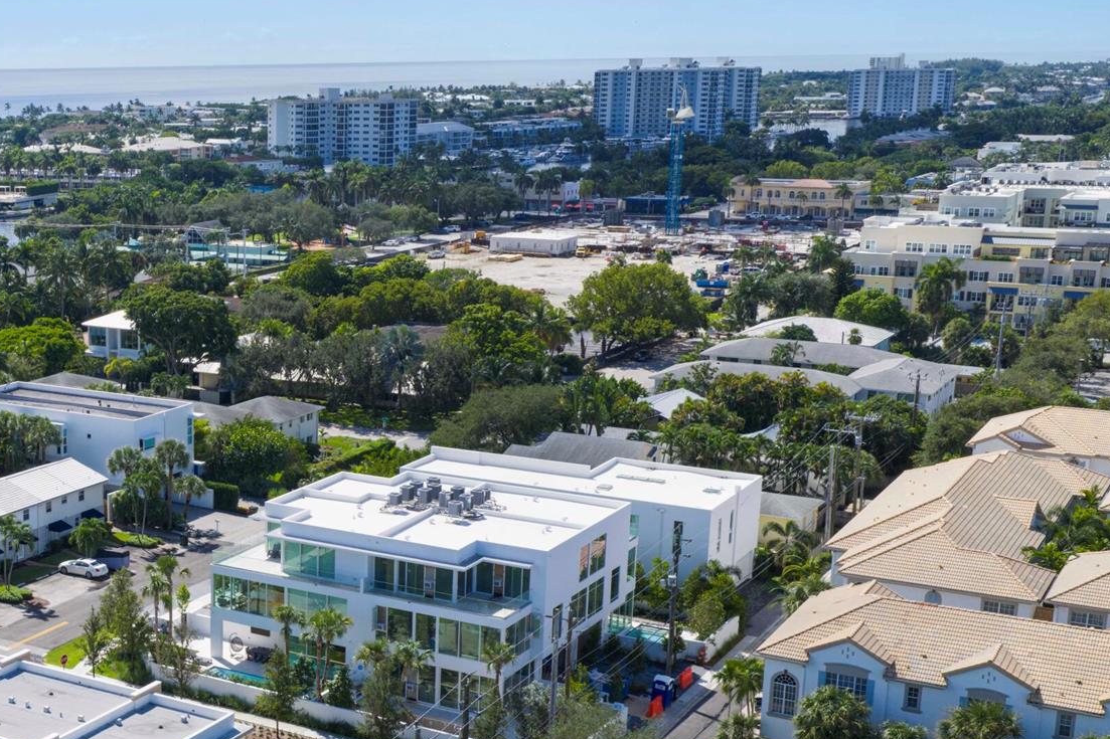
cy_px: 472
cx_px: 101
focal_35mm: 52
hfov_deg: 35.8
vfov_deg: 25.9
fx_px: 1603
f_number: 5
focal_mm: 14.45
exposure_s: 1/240
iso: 100
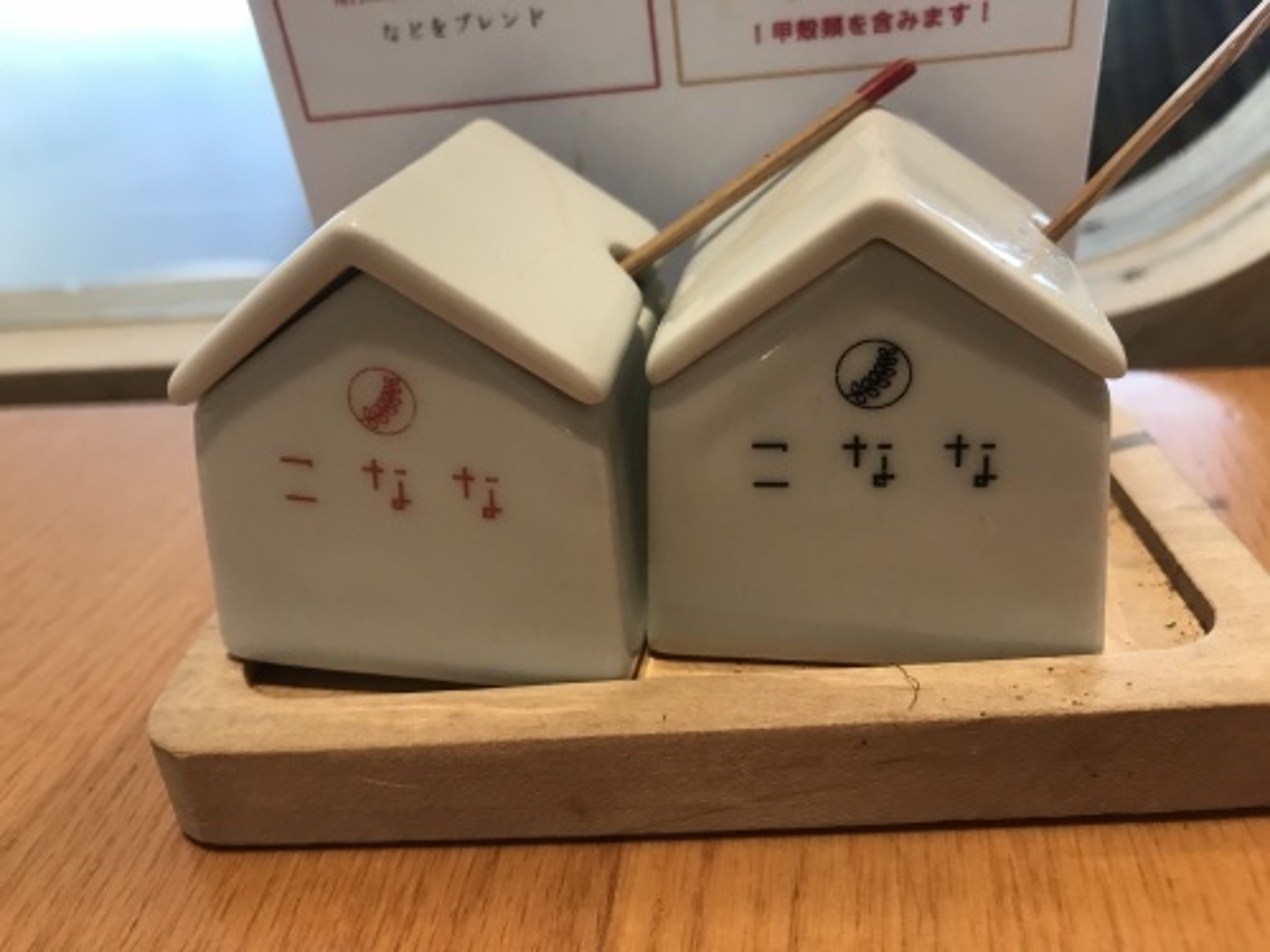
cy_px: 476
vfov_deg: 49.7
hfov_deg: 63.4
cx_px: 635
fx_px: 1027
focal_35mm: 28
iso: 32
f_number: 1.8
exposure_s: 1/30
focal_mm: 3.99
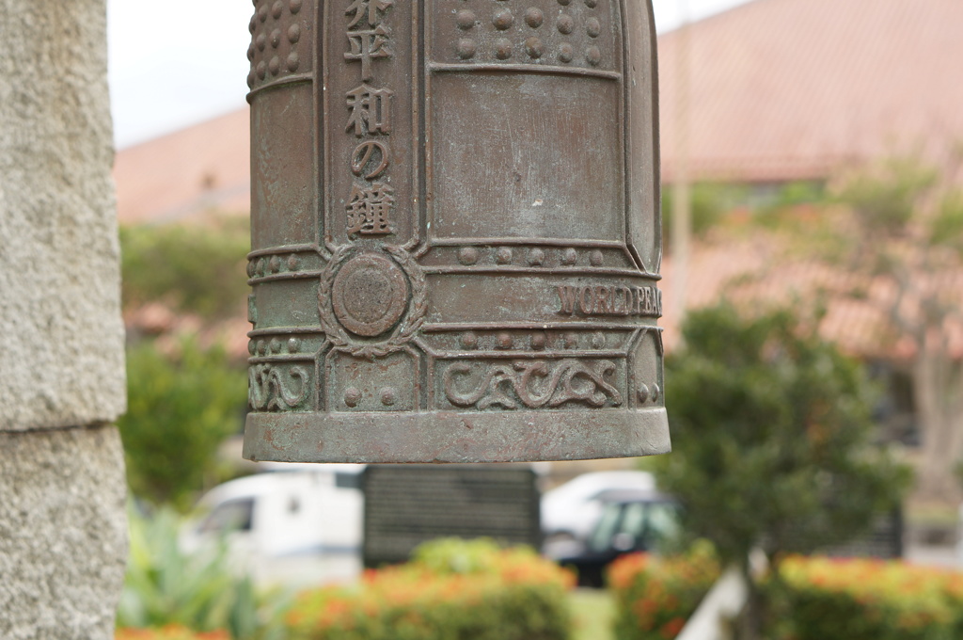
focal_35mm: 75
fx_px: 2004
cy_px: 320
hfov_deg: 27.0
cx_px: 482
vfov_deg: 18.1
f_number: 4.5
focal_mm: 50
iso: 200
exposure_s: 1/100
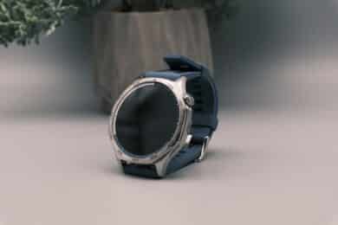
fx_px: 704
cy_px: 112
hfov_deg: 27.0
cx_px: 169
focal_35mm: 75
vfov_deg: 18.2
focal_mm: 50
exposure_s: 1/150
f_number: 9
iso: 1000
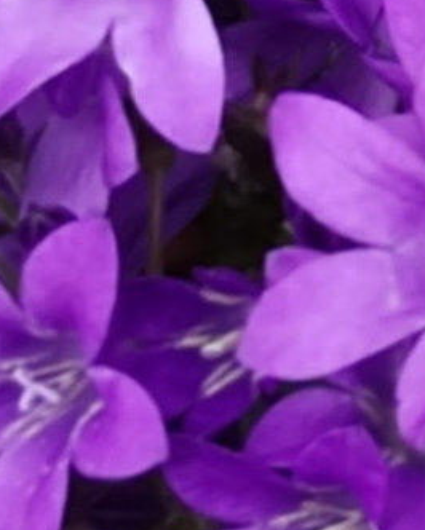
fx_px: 3990
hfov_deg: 5.9
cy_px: 65
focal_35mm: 254
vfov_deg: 7.6
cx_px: 1029
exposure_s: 1/810
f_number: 4
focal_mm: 3.95
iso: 50
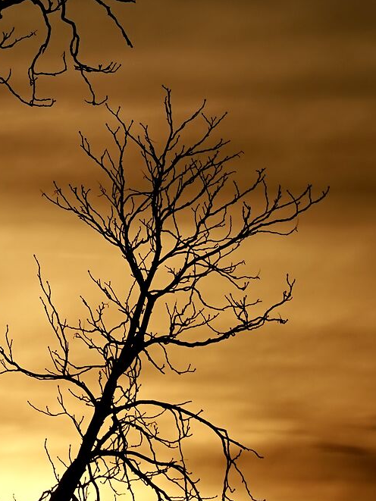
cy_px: 144
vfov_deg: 1.9
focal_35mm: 1047
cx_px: -70
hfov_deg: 1.4
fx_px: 15159
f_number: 10
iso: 100
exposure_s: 1/1250
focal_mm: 300
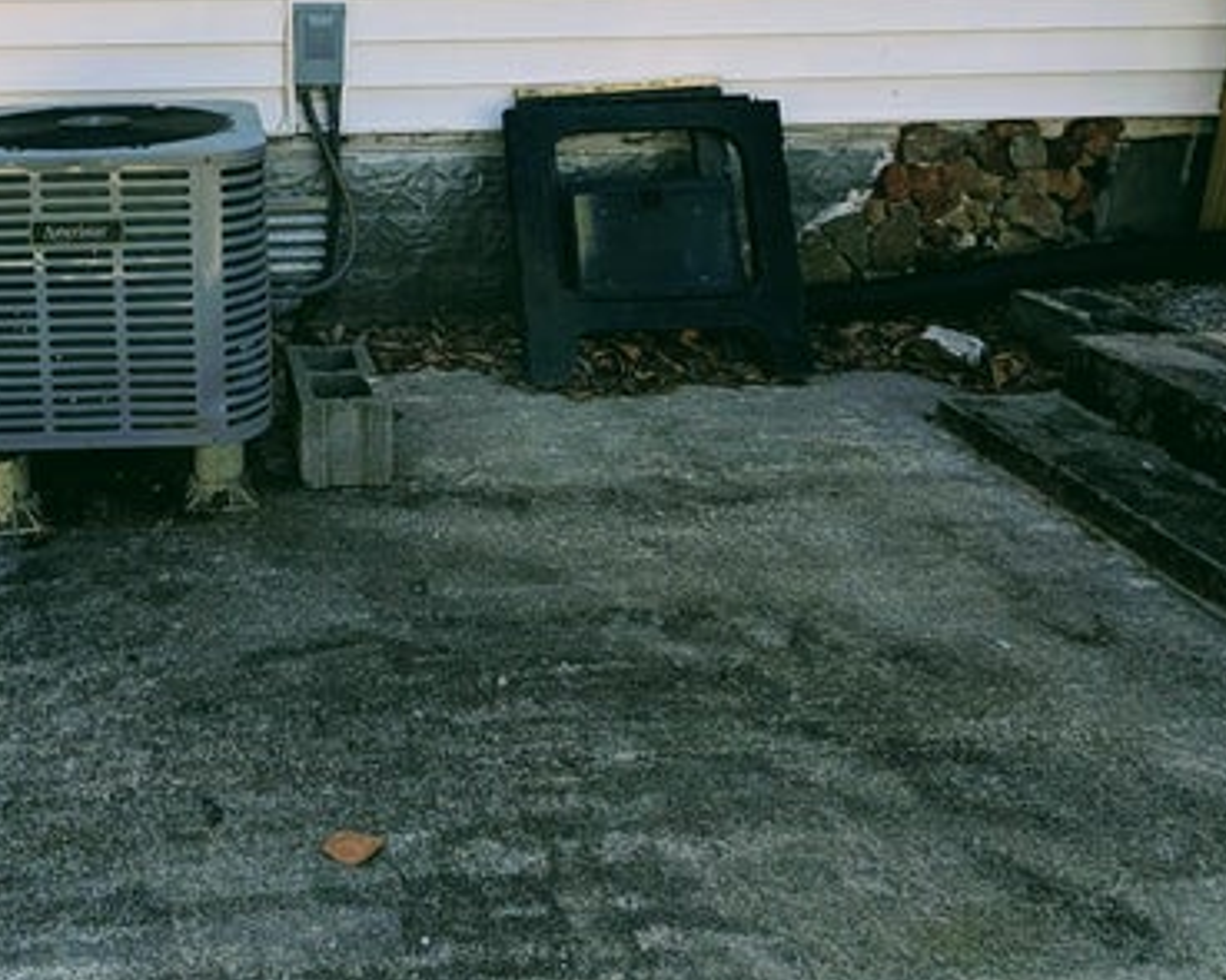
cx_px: 216
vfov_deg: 49.4
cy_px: 169
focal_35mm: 27
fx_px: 979
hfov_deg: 58.3
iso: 40
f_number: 1.95
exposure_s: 1/1229
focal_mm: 2.23
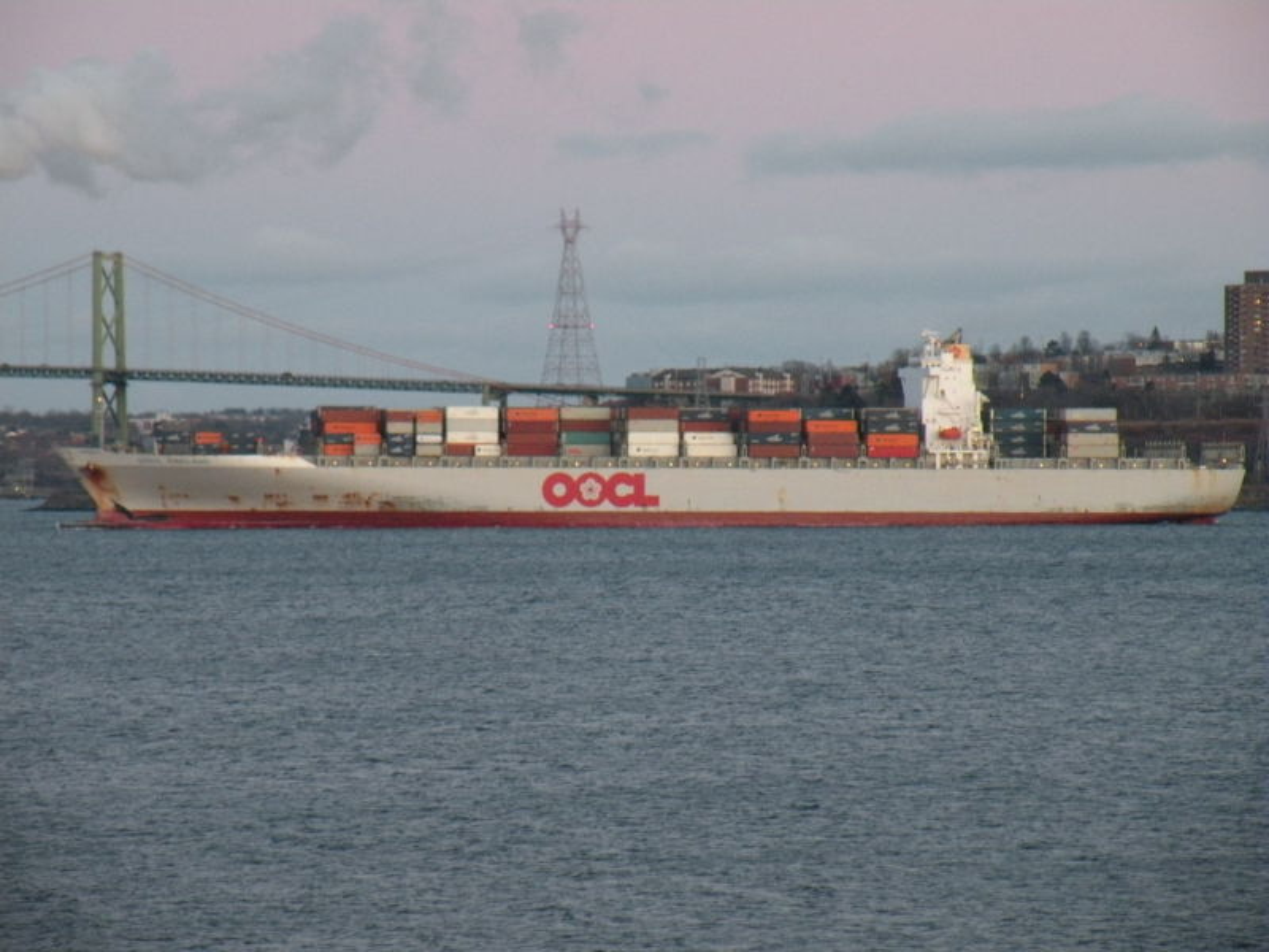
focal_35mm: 208
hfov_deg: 9.5
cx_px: 634
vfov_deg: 7.1
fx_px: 7625
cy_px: 476
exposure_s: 1/61.2
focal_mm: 36.9
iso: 400
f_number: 4.5
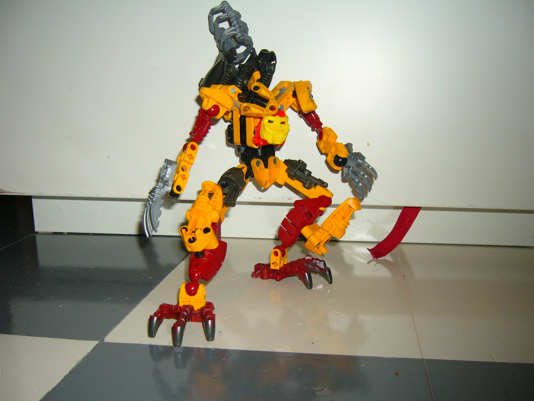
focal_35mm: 35
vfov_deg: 40.7
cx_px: 267
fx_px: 540
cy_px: 200
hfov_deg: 52.6
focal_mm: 5.8
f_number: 2.8
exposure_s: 1/60
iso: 100
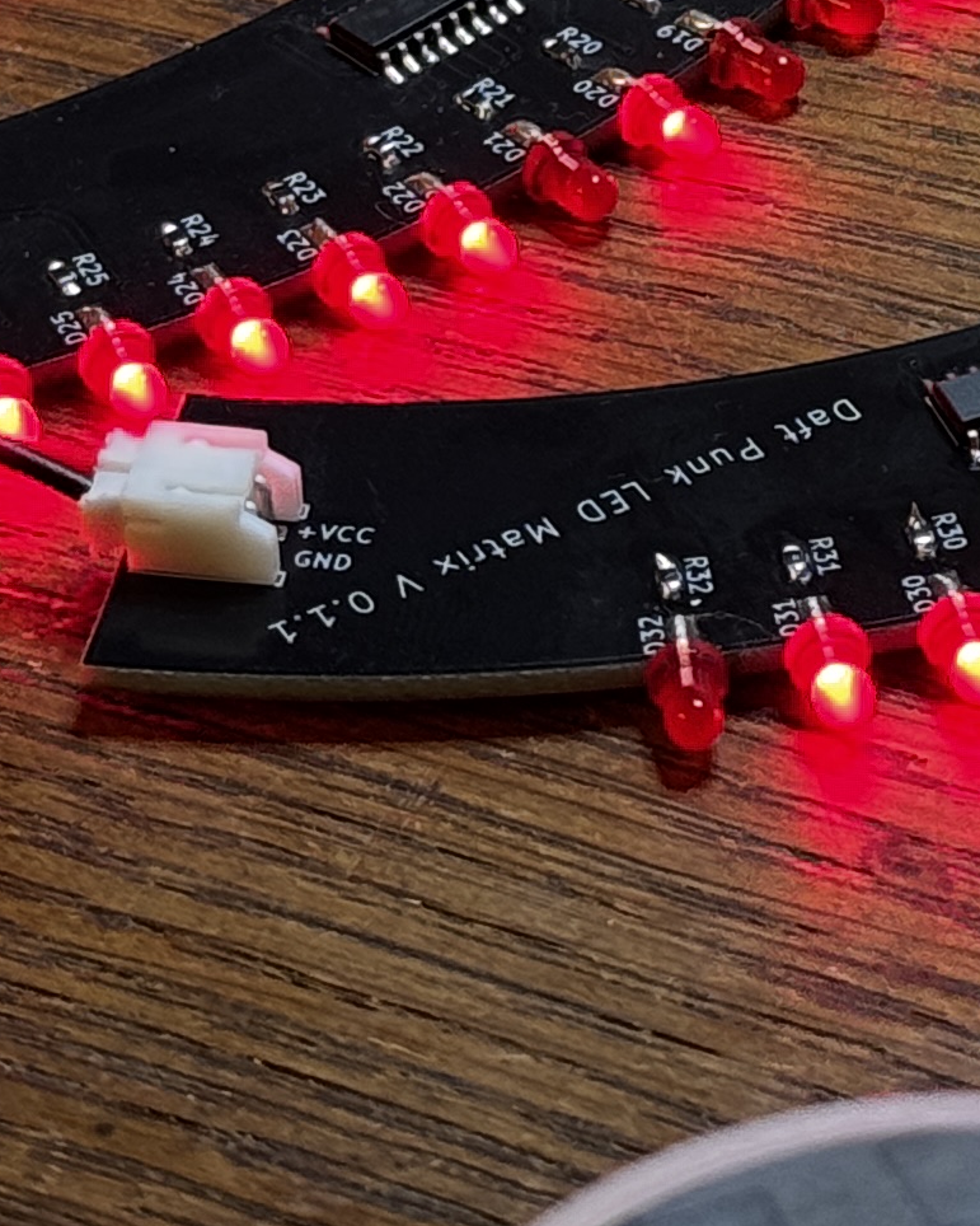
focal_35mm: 196
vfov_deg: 9.7
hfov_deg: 7.9
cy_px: -284
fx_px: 7107
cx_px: 611
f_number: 1.78
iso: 125
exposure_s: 1/58
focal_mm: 6.76
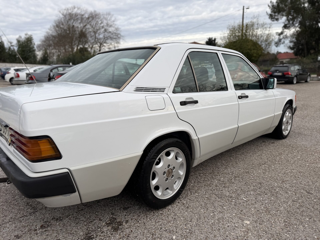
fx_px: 222
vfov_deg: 56.8
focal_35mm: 24
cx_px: 160
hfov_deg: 71.6
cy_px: 120
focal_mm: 6.76
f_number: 1.78
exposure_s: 1/735
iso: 80
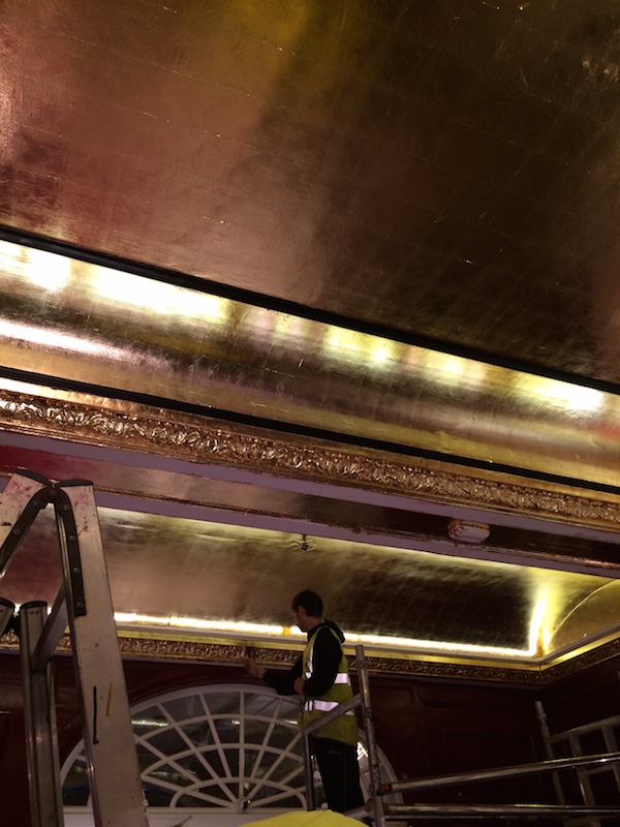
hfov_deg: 48.2
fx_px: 693
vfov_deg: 61.7
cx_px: 310
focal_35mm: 29
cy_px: 414
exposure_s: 1/30
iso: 100
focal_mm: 4.15
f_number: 2.2
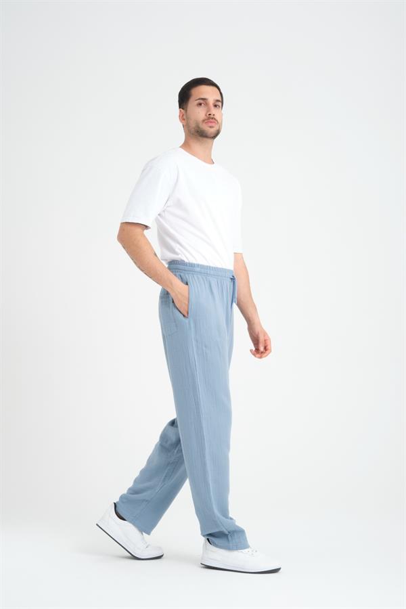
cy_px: 304
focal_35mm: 51
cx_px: 203
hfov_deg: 26.5
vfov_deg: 38.9
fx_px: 863
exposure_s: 1/125
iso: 160
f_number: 11
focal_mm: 34.2
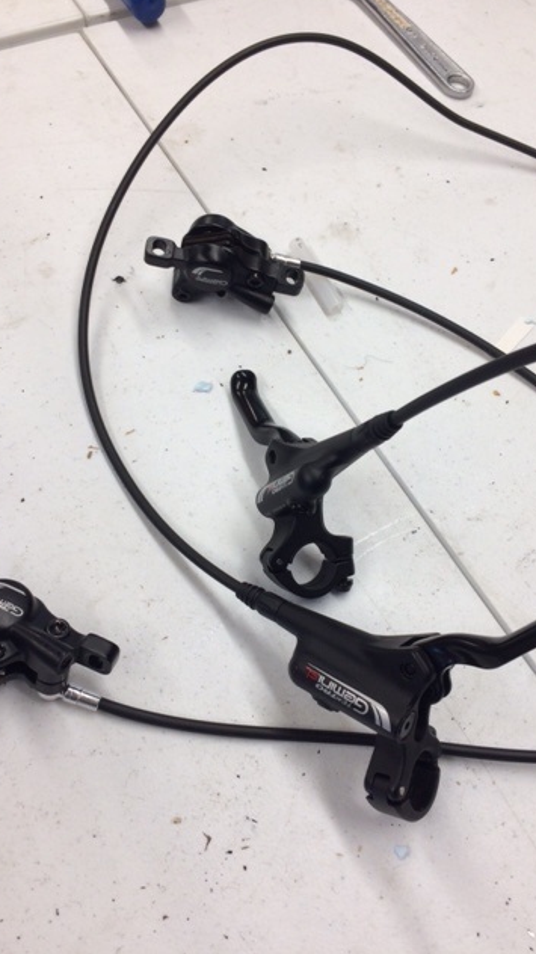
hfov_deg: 36.6
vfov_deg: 61.0
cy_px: 472
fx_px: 809
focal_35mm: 32
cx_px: 291
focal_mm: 4.15
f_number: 2.2
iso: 50
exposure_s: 1/60
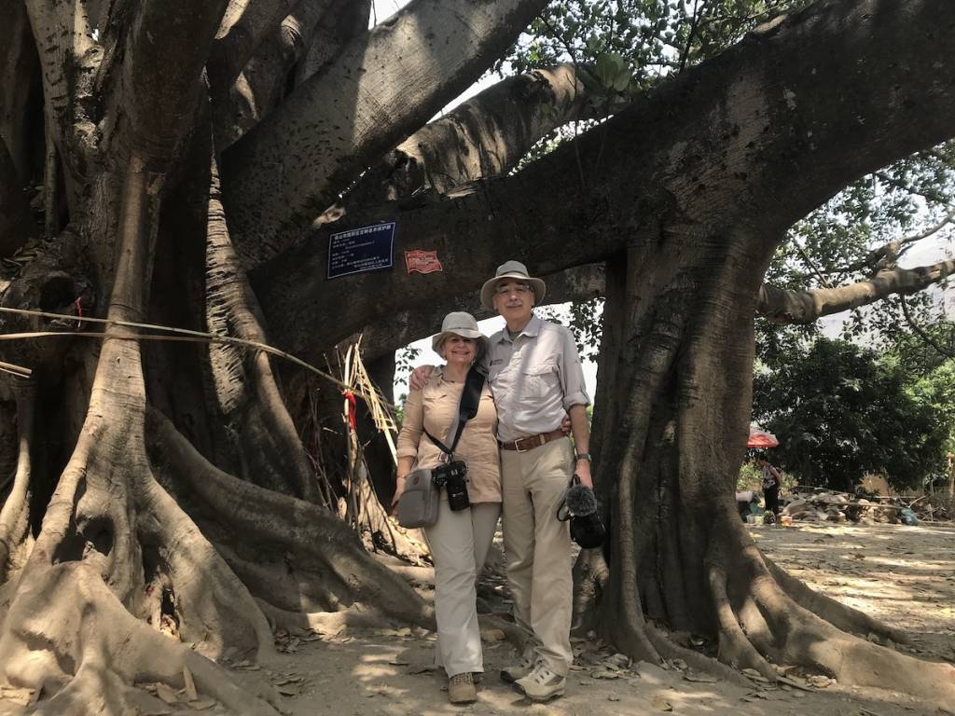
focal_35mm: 28
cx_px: 478
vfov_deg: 49.7
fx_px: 772
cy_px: 358
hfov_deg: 63.4
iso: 20
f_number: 1.8
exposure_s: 1/349
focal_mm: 3.99
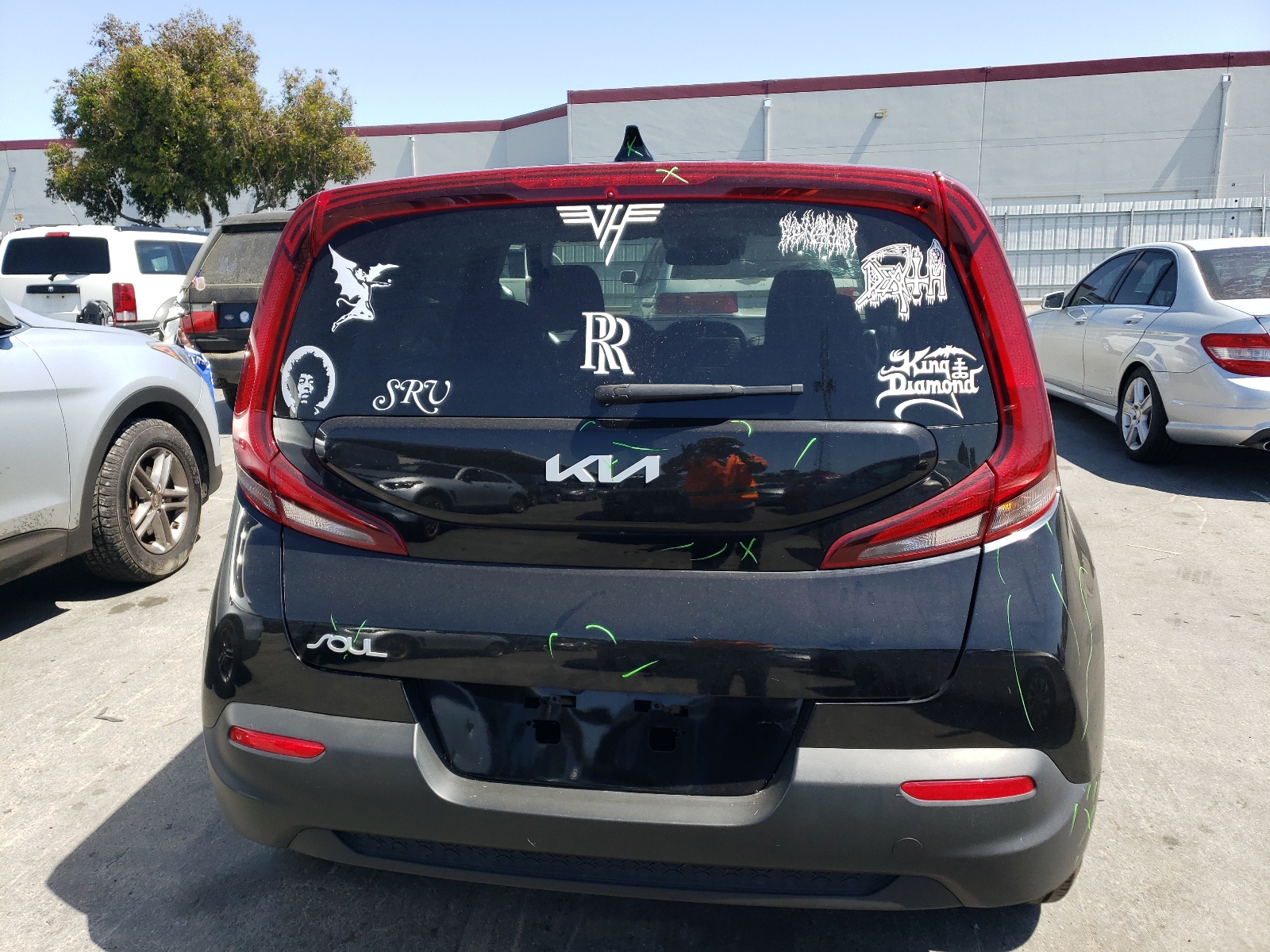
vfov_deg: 53.1
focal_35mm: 26
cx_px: 635
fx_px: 954
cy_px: 476
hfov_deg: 67.3
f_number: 1.5
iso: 50
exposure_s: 1/1429
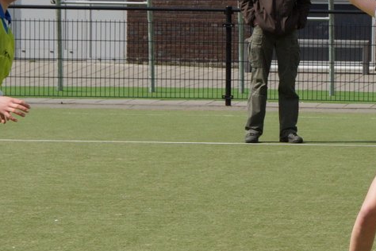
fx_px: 2539
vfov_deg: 5.7
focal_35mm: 243
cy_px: 140
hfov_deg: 8.4
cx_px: 329
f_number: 11
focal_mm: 75
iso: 640
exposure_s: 1/1250
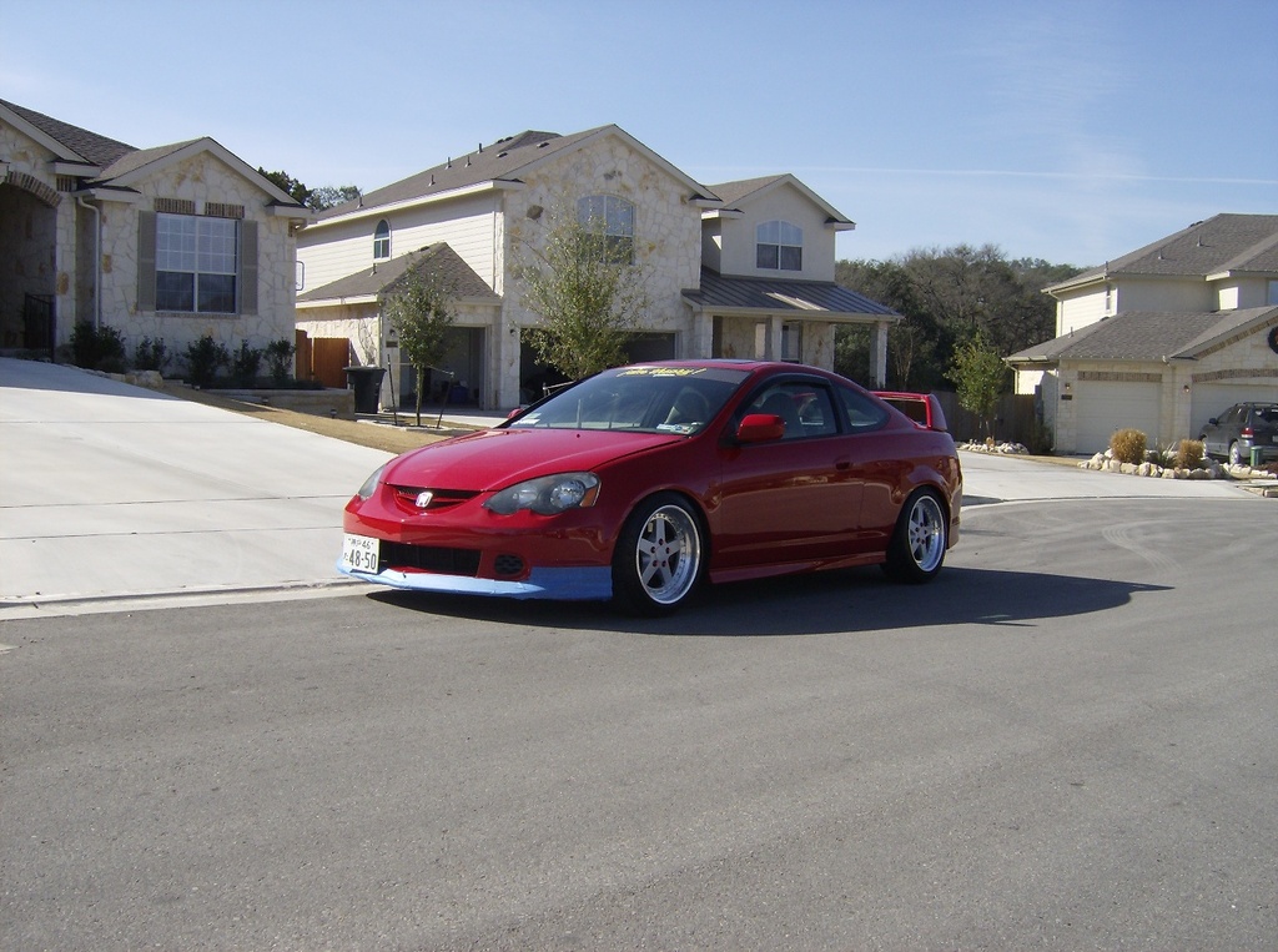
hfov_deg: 51.5
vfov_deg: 39.5
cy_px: 476
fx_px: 1326
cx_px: 639
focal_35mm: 36
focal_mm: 6
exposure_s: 1/567
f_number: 4.7
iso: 100
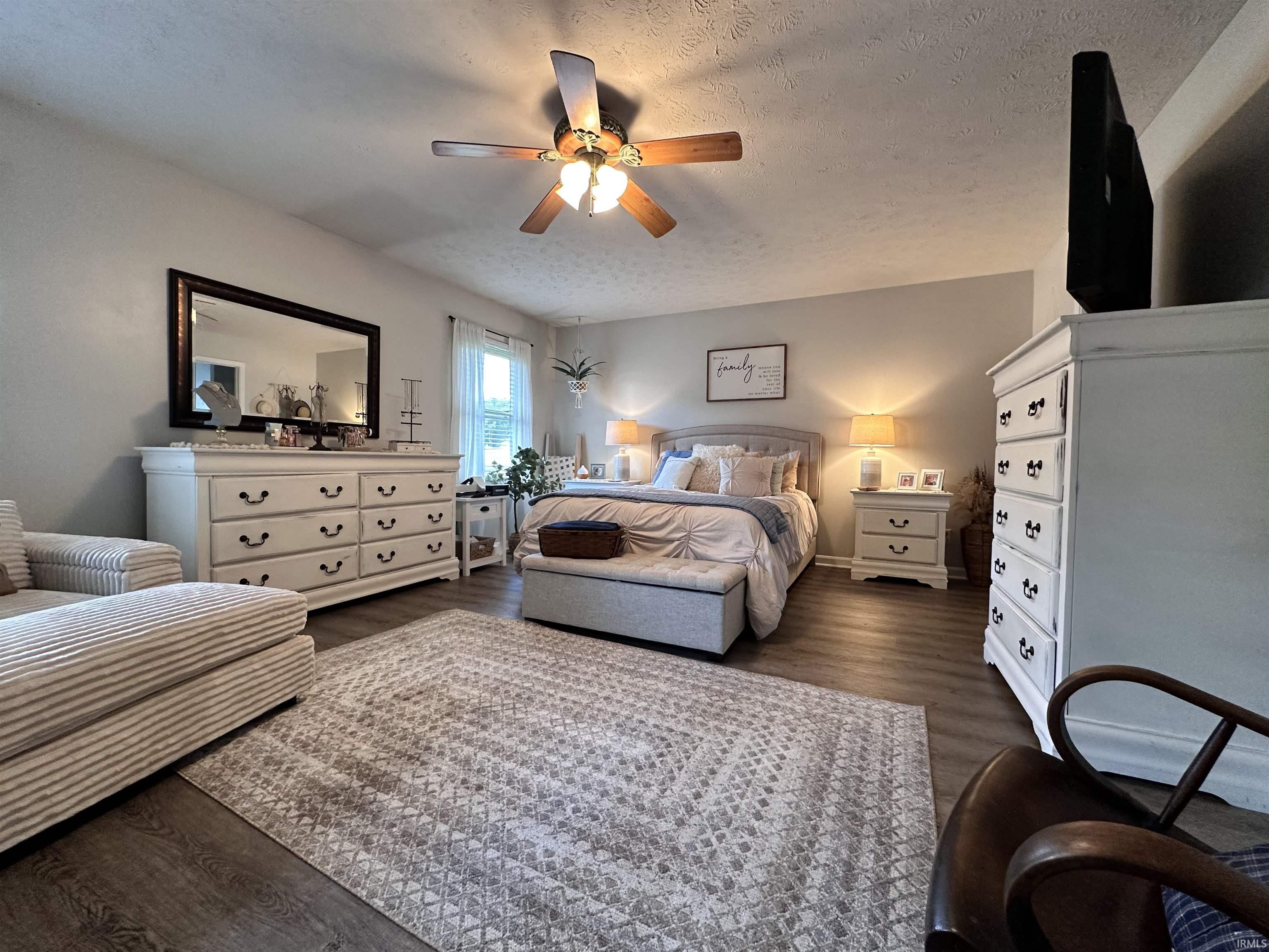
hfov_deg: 102.1
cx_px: 634
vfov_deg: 85.7
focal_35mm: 14
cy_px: 476
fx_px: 513
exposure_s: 1/120
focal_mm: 2.22
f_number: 2.2
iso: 250
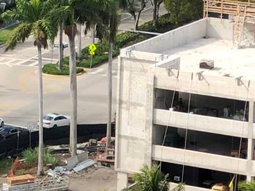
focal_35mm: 248
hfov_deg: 7.8
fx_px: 1827
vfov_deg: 5.9
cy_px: -86
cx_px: -188
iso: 20
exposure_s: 1/496
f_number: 2.8
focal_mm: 6.6
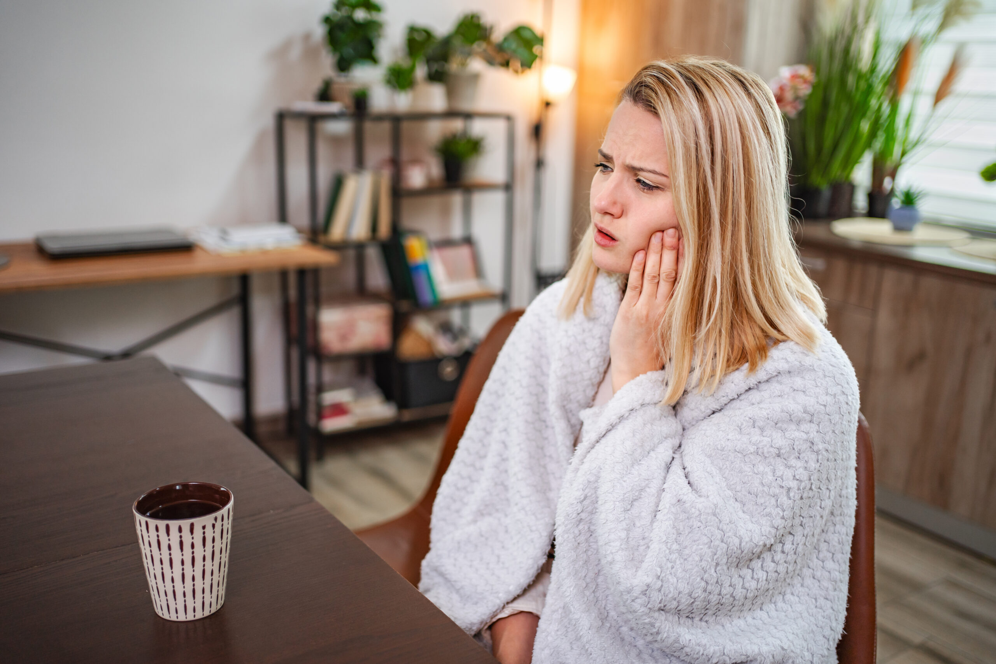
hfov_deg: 54.4
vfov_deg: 37.9
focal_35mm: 35
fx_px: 968
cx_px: 498
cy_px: 332
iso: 400
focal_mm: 35
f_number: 1.8
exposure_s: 1/250
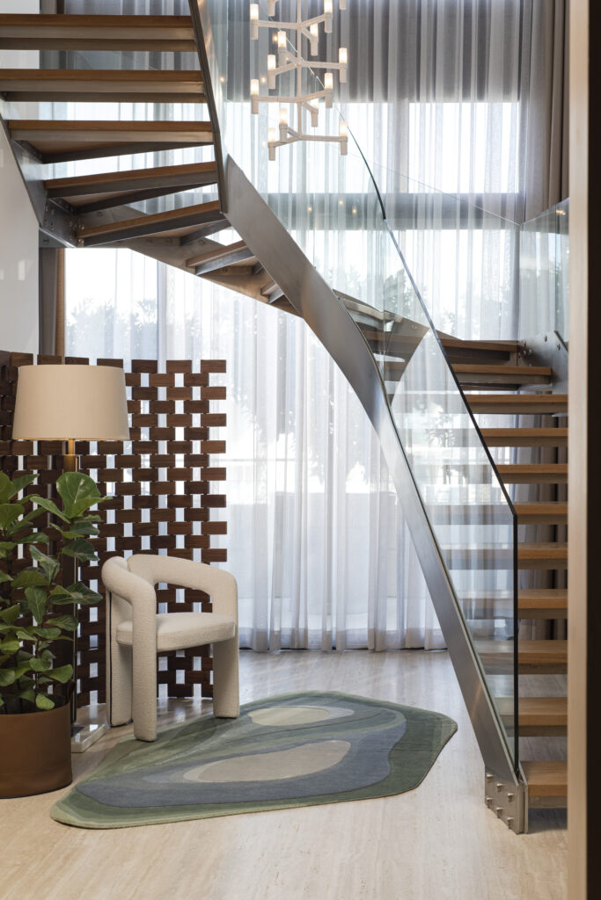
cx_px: 300
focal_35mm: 50
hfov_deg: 27.0
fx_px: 1252
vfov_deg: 39.6
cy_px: 450
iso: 200
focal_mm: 50
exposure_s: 1/40
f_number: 8
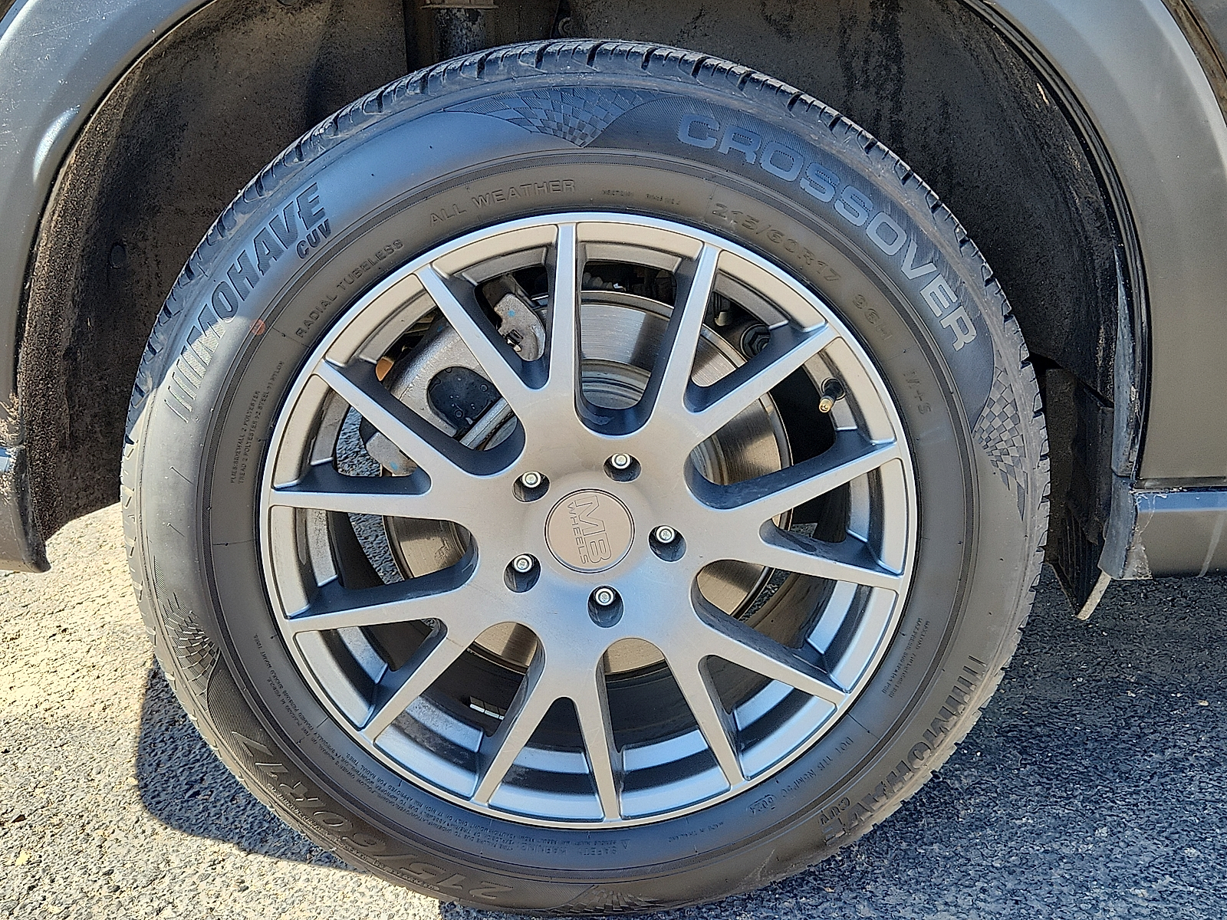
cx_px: 614
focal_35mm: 23
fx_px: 815
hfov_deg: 73.9
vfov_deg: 58.9
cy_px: 460
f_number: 1.8
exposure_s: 1/189
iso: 50
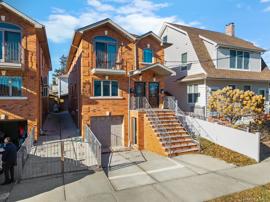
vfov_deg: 56.8
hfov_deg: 71.6
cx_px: 135
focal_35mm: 24
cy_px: 101
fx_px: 187
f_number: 1.8
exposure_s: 1/60
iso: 100
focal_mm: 8.67
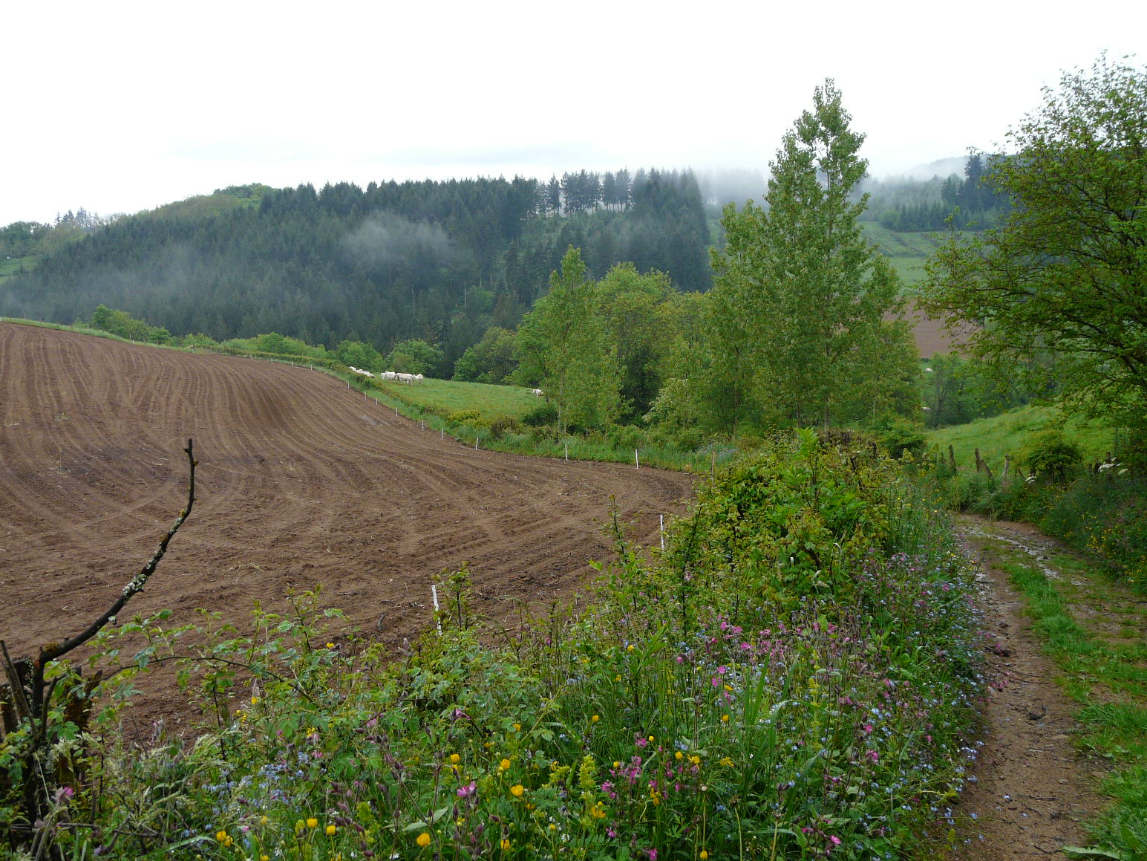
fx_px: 961
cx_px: 572
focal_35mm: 29
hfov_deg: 61.7
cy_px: 432
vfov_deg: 48.2
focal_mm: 4.6
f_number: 3.2
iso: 100
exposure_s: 1/100
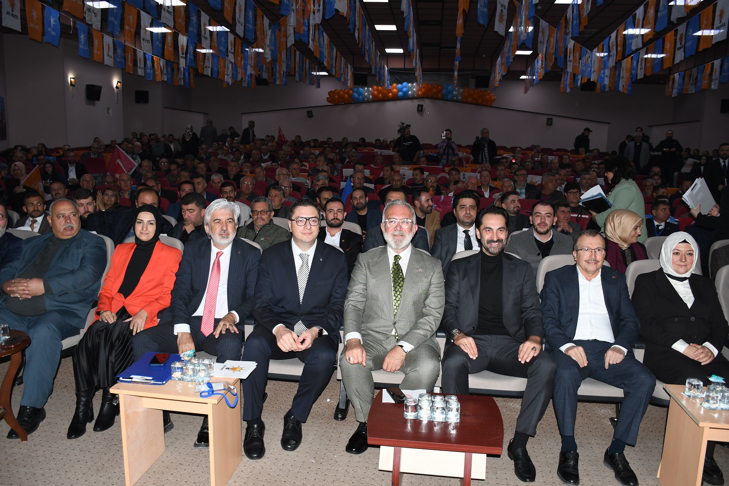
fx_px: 547
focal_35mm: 27
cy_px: 243
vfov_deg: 47.9
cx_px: 364
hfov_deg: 67.4
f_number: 4
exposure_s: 1/125
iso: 500
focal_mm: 18
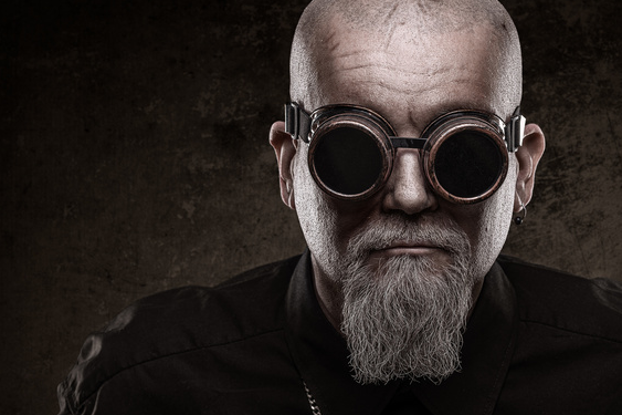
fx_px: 4145
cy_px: 305
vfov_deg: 5.7
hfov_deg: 8.6
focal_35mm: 240
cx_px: 409
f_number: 8
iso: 64
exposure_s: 1/125
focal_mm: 135
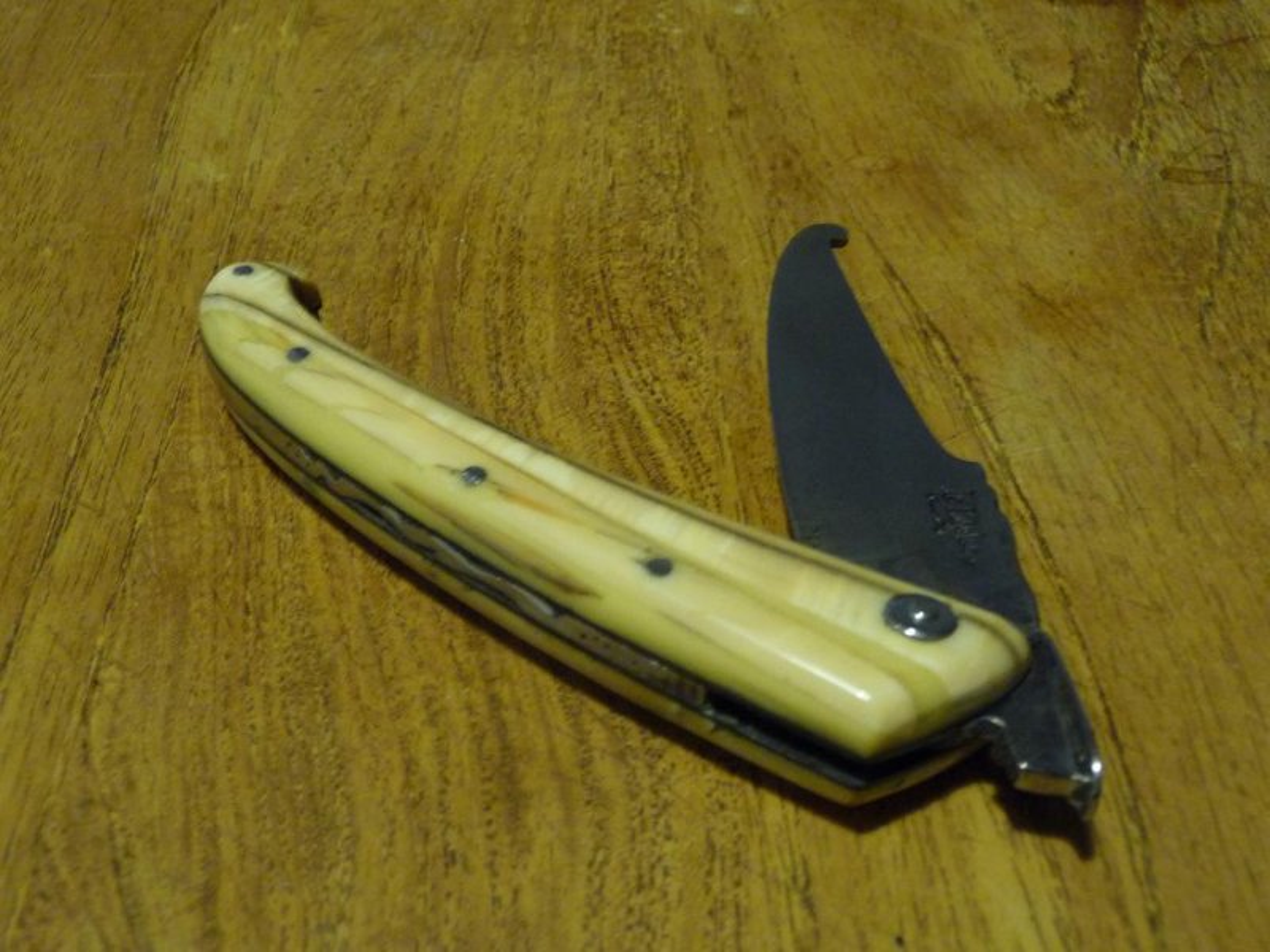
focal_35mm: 38
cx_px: 635
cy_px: 476
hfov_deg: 49.0
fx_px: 1394
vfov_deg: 37.7
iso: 400
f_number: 3.8
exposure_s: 1/10
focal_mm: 6.3
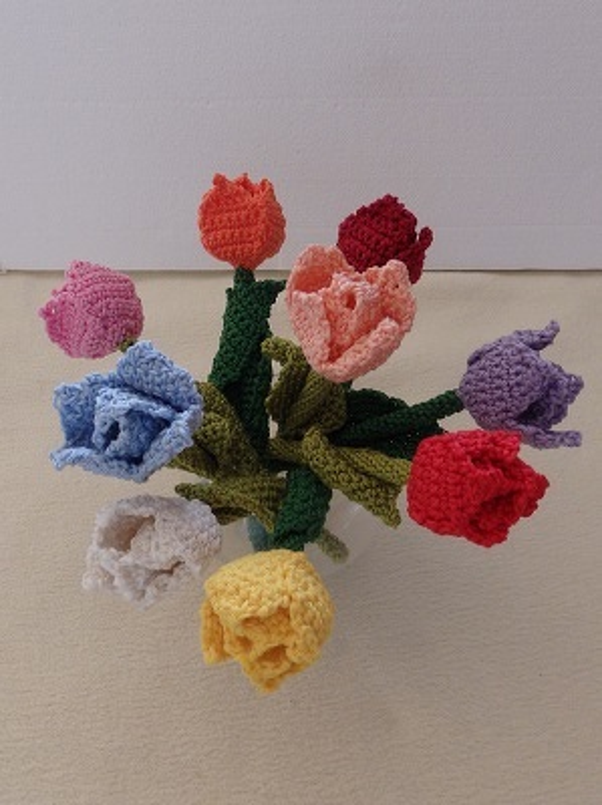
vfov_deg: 69.5
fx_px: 581
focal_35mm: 25
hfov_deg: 54.8
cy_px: 402
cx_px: 301
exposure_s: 1/30
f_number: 3
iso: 200
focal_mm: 4.5
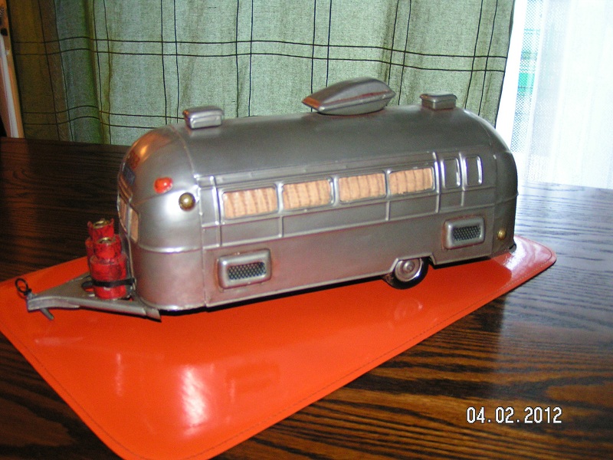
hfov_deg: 49.0
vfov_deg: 37.7
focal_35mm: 38
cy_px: 230
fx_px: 673
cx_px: 306
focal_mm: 5.8
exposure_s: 1/40
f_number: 2.8
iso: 200
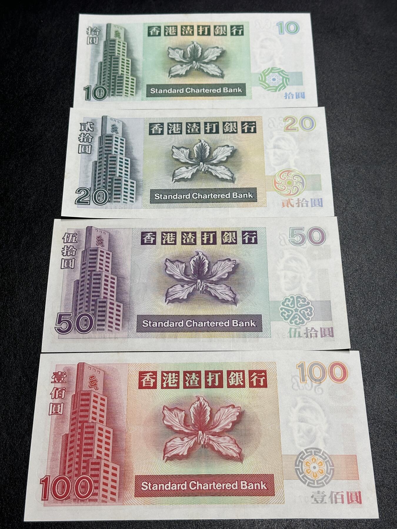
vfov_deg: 39.7
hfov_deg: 30.3
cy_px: 264
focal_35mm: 48
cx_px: 198
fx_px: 734
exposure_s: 1/50
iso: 64
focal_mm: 6.86
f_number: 1.78
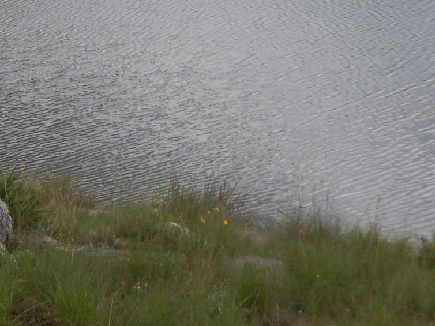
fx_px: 1332
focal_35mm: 106
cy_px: -109
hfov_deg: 17.6
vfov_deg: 13.4
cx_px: -95
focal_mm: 7
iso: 125
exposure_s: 1/400
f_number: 4
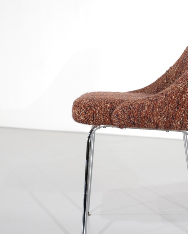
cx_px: 140
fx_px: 591
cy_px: 126
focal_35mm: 85
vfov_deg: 22.5
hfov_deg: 18.0
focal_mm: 35
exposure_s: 1/75
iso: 800
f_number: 5.6
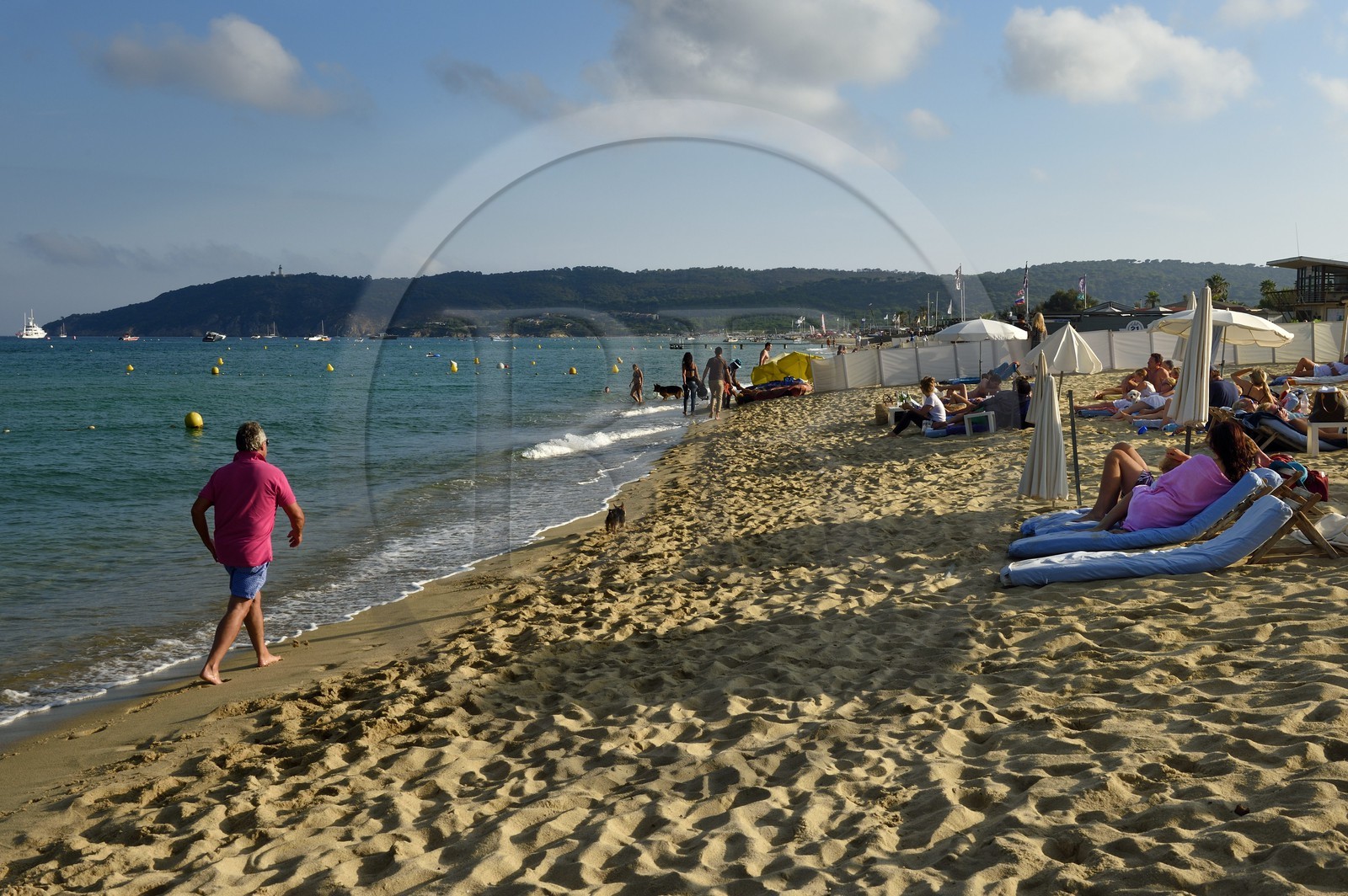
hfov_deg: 48.5
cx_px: 674
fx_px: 1497
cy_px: 448
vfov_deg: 33.3
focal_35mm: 40
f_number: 14
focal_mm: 40
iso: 200
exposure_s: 1/200
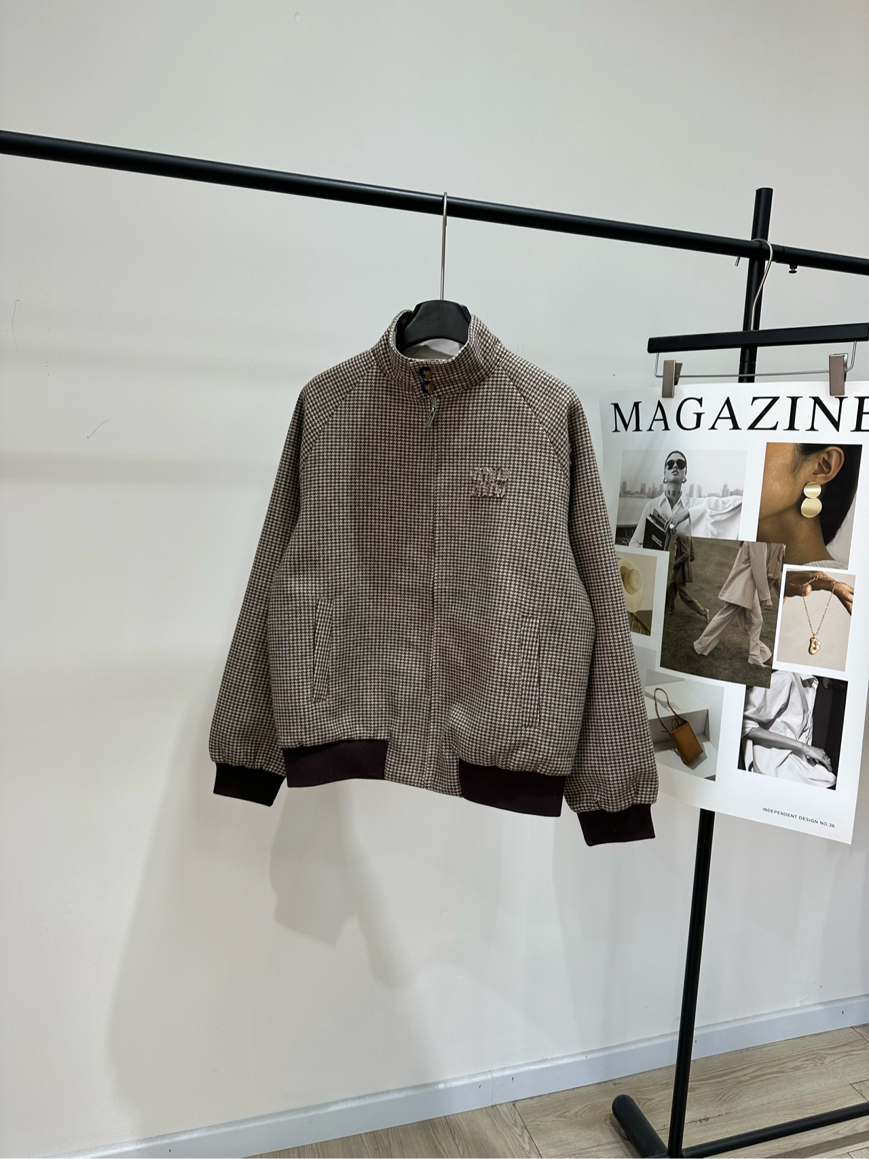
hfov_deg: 56.8
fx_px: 803
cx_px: 434
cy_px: 580
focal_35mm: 24
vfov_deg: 71.6
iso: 64
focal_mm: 6.86
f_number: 1.78
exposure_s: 1/147
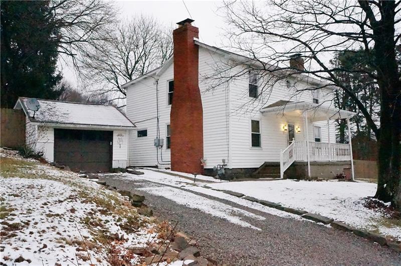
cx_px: 200
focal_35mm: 33
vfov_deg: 39.9
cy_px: 133
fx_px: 367
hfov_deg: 57.3
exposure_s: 1/250
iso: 12800
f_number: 10
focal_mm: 22
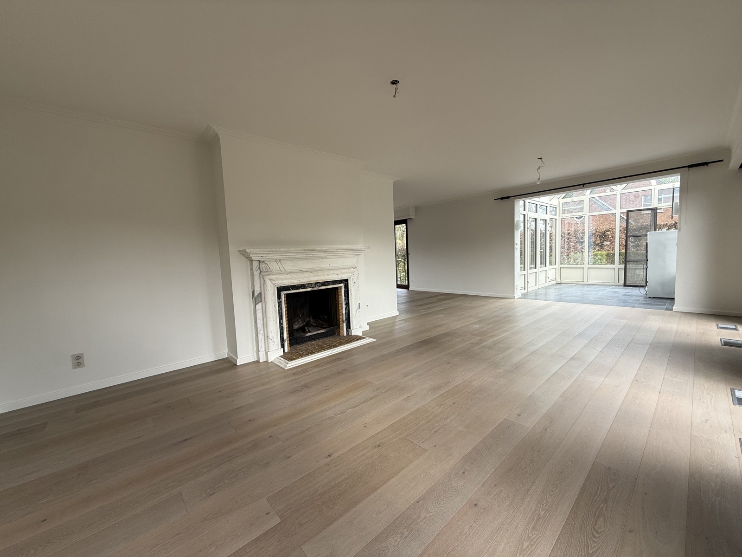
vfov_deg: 85.7
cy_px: 278
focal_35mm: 14
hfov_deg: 102.1
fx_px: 300
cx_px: 371
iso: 50
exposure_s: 1/132
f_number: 2.2
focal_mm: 2.22
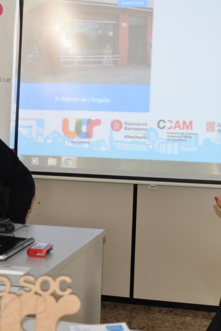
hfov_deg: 21.9
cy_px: 137
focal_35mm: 62
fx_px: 571
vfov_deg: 32.3
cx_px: 137
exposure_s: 1/125
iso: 800
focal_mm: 22
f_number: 3.8
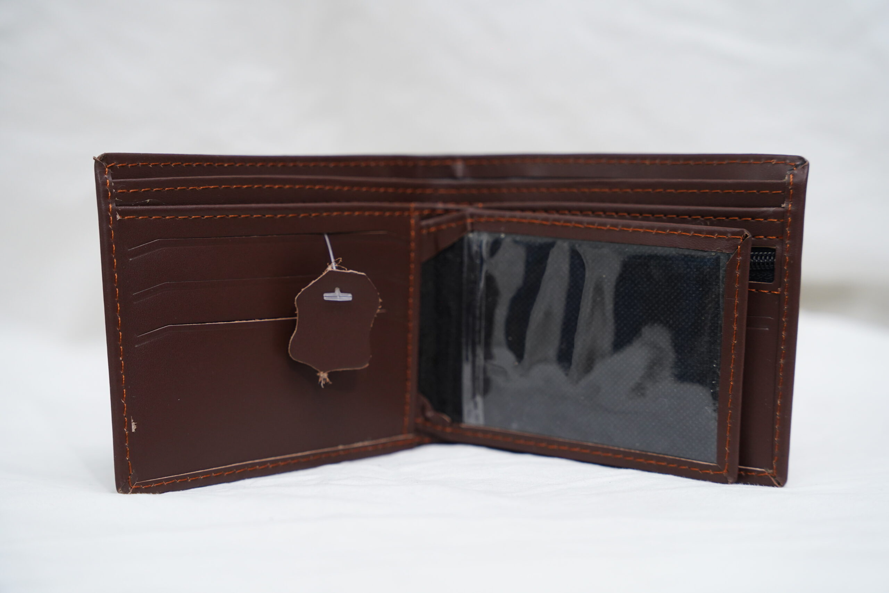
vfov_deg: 20.4
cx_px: 444
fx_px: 1647
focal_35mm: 67
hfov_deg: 30.2
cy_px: 296
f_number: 4.5
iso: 1600
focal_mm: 66.7
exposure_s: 1/200
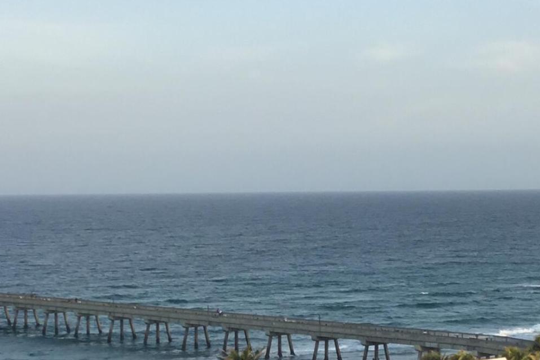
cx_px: 271
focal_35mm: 97
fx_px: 1455
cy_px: 337
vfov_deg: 13.9
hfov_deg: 21.0
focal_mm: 3.3
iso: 25
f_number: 2.4
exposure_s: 1/338
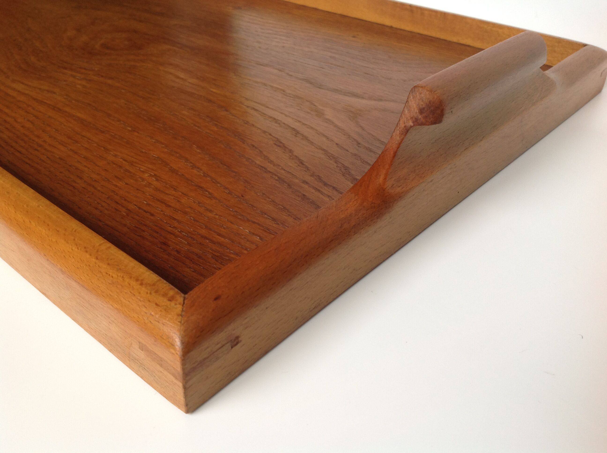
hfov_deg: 52.7
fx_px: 613
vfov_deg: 40.6
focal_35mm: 35
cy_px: 226
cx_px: 304
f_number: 2.4
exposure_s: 1/24
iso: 50
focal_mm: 4.28
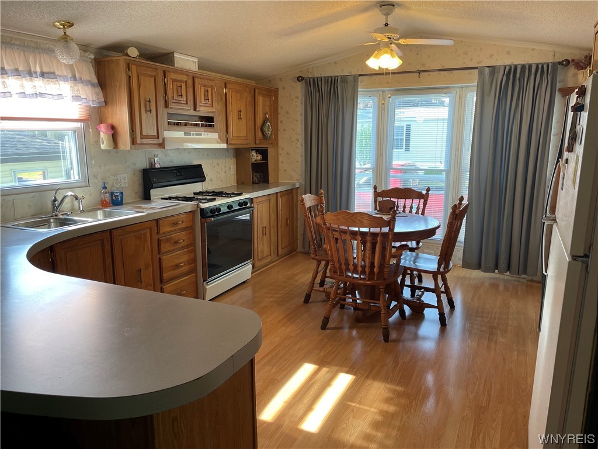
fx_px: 449
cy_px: 224
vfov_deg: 53.1
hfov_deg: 67.3
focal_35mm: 26
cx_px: 299
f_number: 1.6
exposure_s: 1/120
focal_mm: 4.2
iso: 80
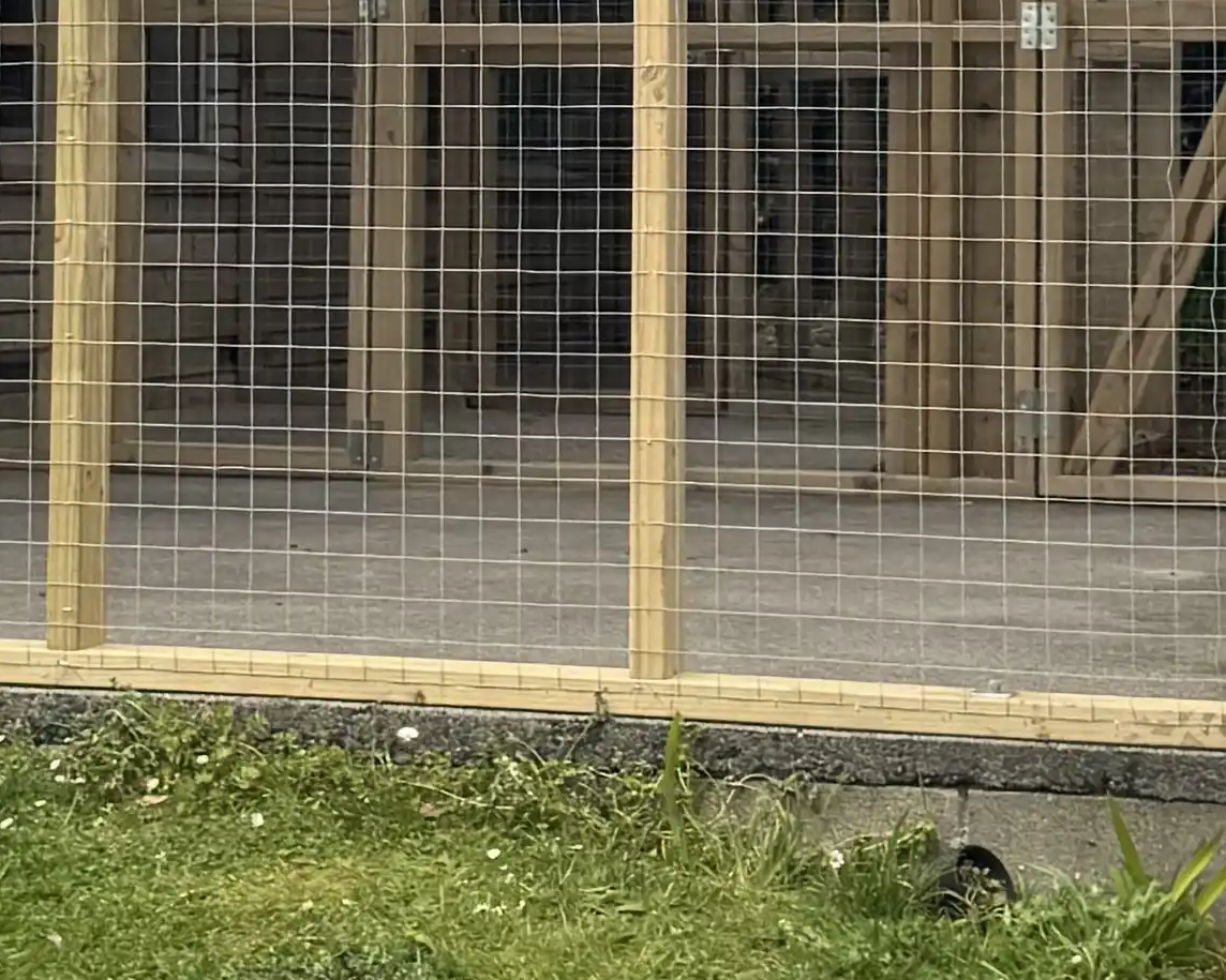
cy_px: -26
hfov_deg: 16.4
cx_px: 518
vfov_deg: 13.0
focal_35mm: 117
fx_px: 4245
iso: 80
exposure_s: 1/739
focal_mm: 6.76
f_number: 1.78
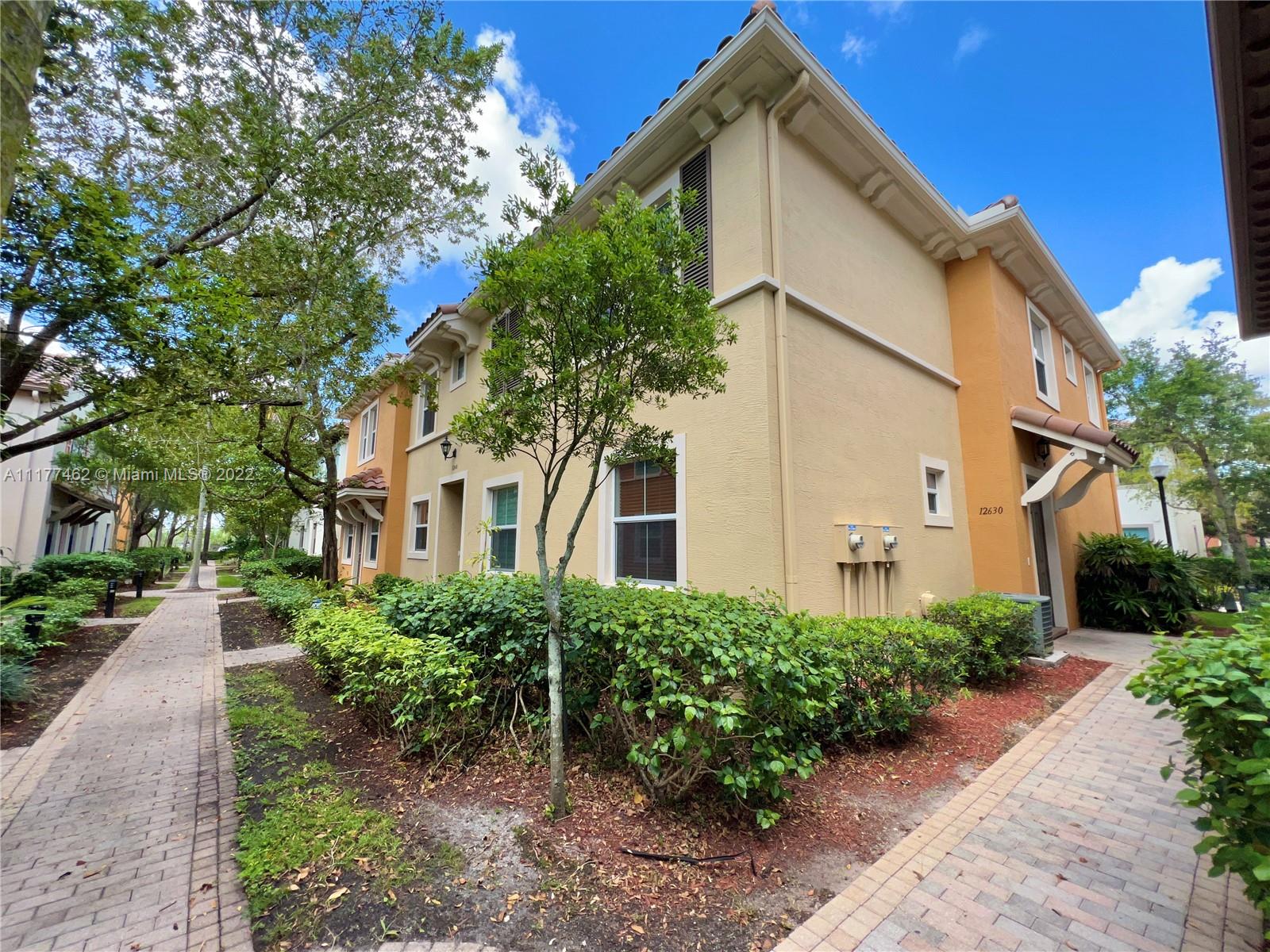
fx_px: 514
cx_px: 635
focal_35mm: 14
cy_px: 476
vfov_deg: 85.7
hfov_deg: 102.1
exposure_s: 1/359
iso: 32
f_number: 1.8
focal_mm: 1.57
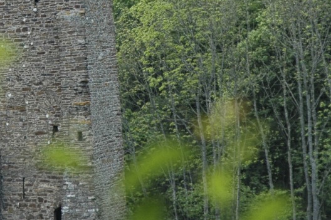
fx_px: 2967
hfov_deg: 6.4
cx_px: 23
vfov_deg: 4.2
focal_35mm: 323
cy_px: -47
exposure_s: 1/160
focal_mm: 70
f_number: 6.3
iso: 200
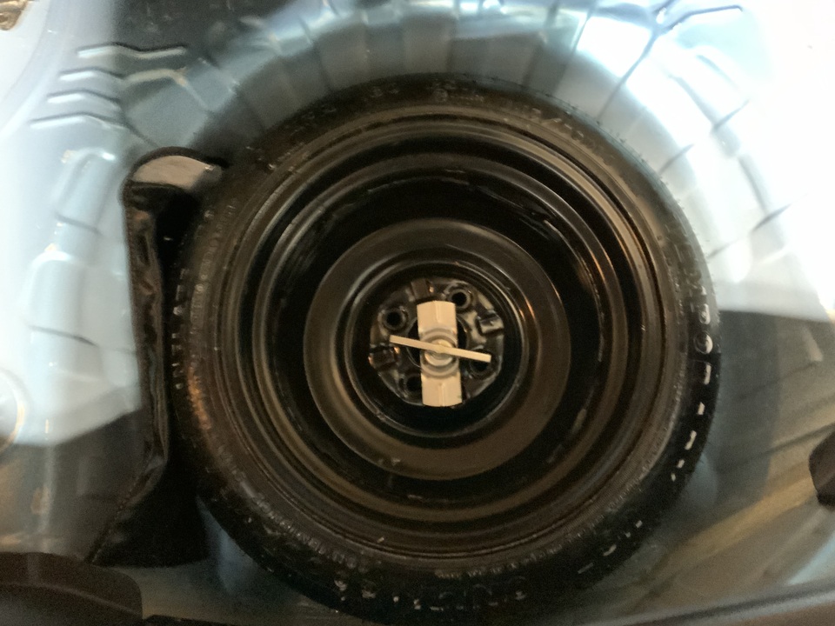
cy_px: 313
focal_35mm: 29
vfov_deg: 48.2
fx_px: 700
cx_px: 418
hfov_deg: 61.7
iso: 500
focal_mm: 3
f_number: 1.8
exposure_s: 1/17
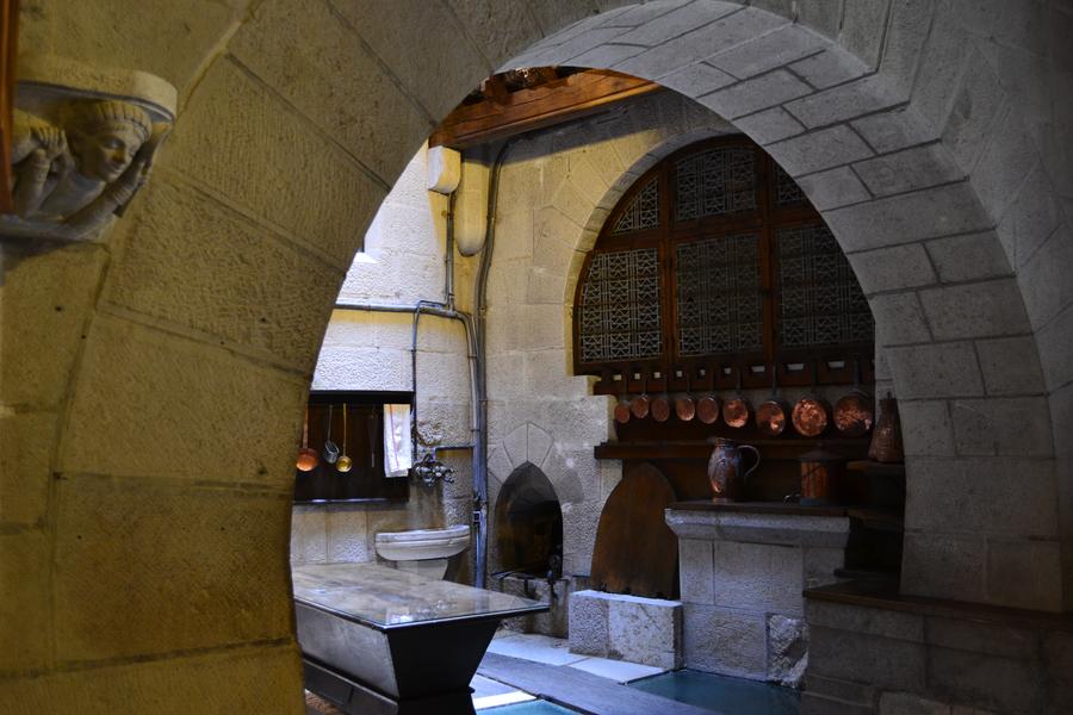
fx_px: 1073
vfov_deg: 36.9
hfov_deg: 53.1
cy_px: 358
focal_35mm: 36
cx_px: 536
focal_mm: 24
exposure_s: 1/6
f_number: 4
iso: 800
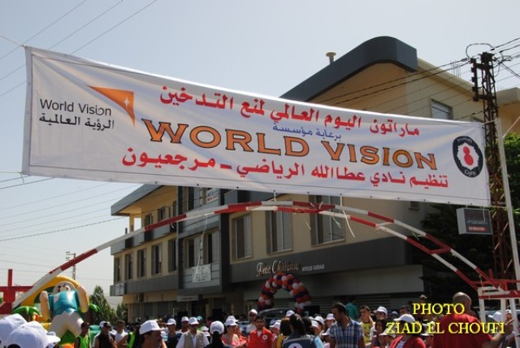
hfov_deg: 44.9
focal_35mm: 44
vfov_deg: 30.9
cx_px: 260
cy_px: 174
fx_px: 629
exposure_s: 1/200
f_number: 11
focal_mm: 29
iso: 100
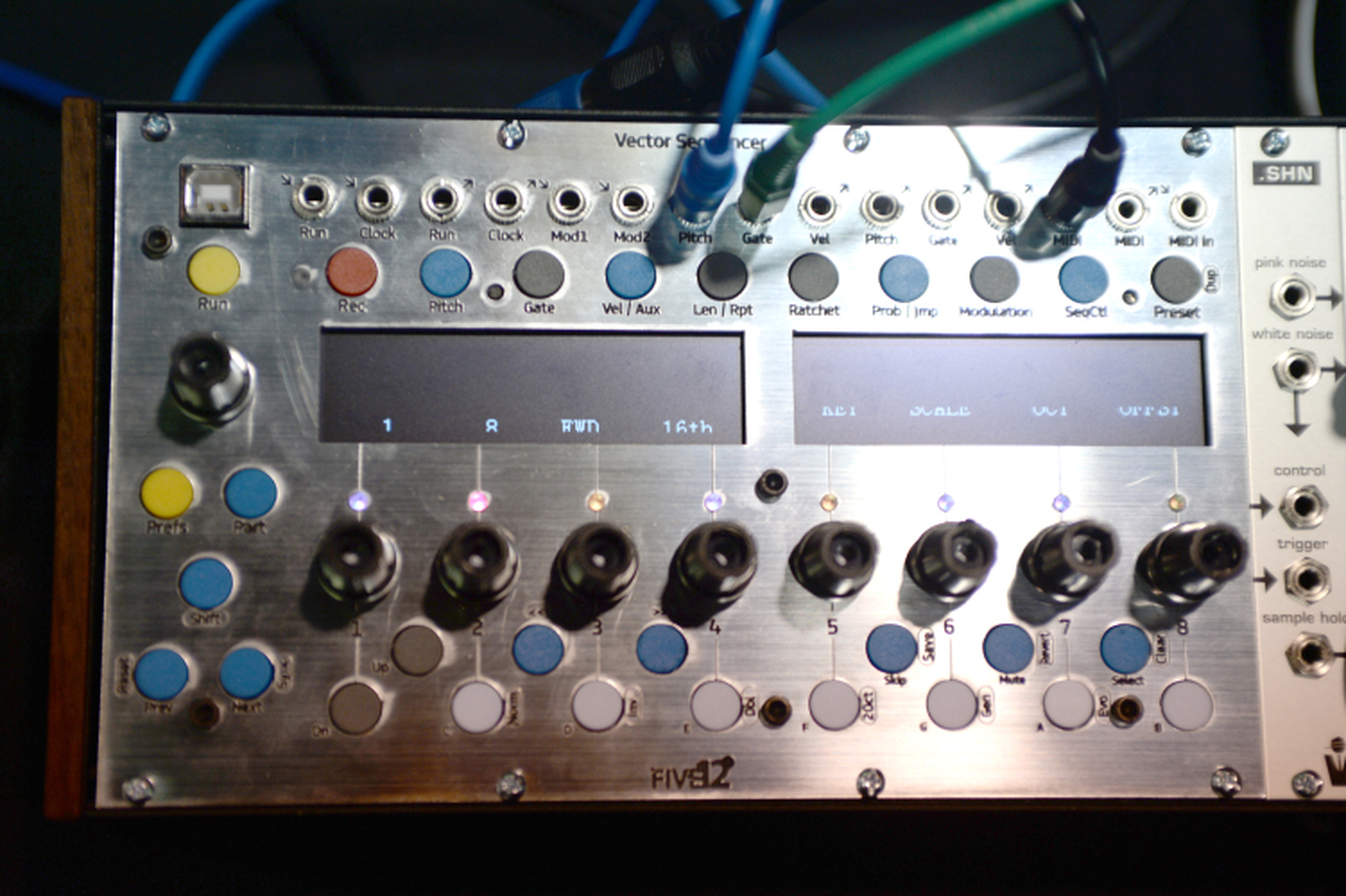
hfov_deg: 28.9
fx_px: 2616
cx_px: 673
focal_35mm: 70
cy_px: 448
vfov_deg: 19.4
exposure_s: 1/1000
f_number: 4.5
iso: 640
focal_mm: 70
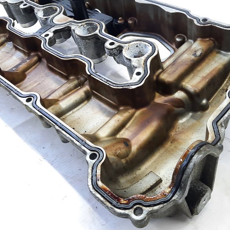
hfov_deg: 40.0
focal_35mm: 42
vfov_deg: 39.7
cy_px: 83
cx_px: 115
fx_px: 316
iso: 125
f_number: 2
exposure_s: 1/50
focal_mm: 4.6
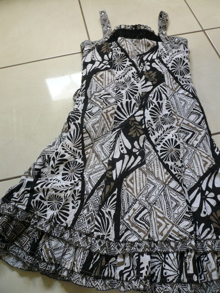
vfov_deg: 63.4
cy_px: 146
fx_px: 237
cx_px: 110
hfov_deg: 49.7
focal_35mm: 28
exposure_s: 1/15
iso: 100
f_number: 2.8
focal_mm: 4.6
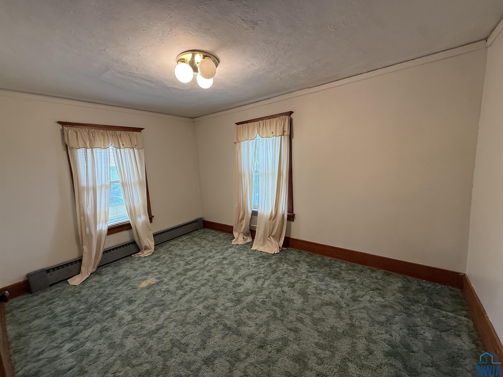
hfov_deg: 102.1
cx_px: 252
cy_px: 188
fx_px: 203
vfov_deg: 85.7
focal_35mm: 14
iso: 200
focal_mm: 2.22
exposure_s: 1/60
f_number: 2.2
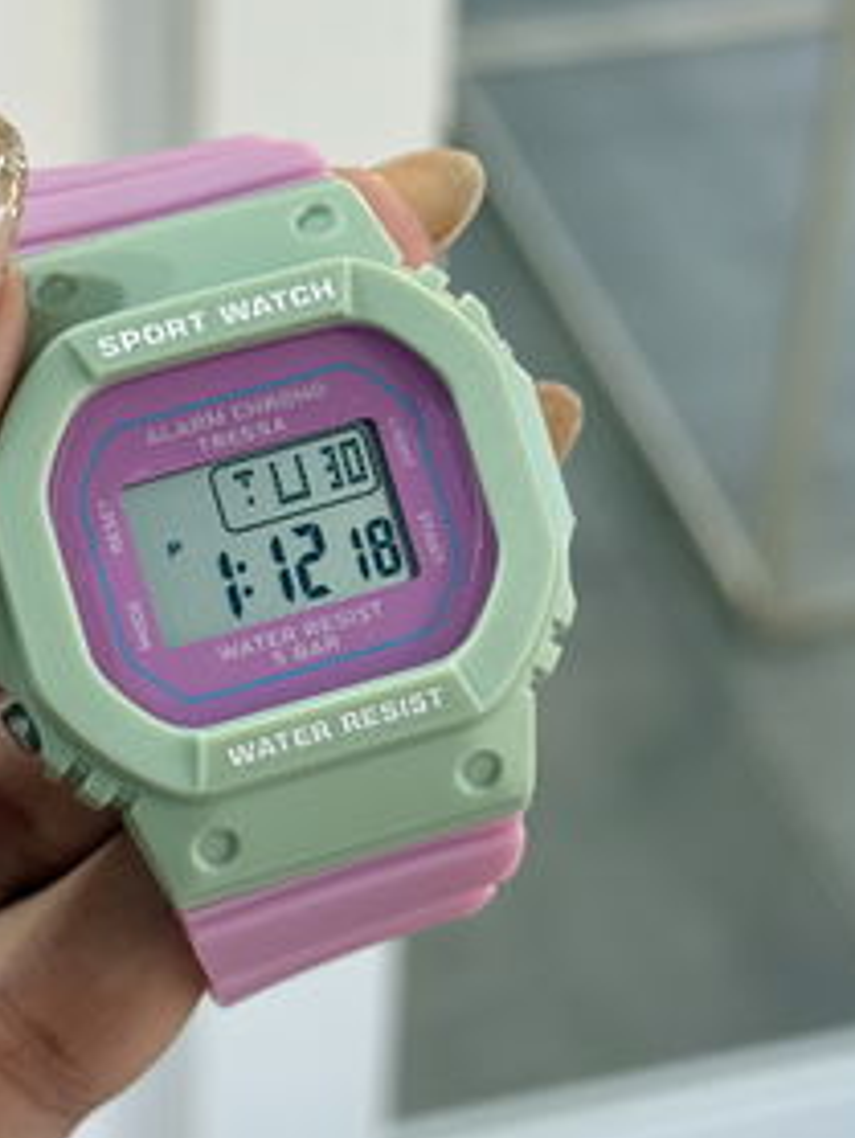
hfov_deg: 16.1
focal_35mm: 92
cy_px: 493
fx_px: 3025
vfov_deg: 21.3
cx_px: 286
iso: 100
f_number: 1.78
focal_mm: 6.76
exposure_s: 1/117
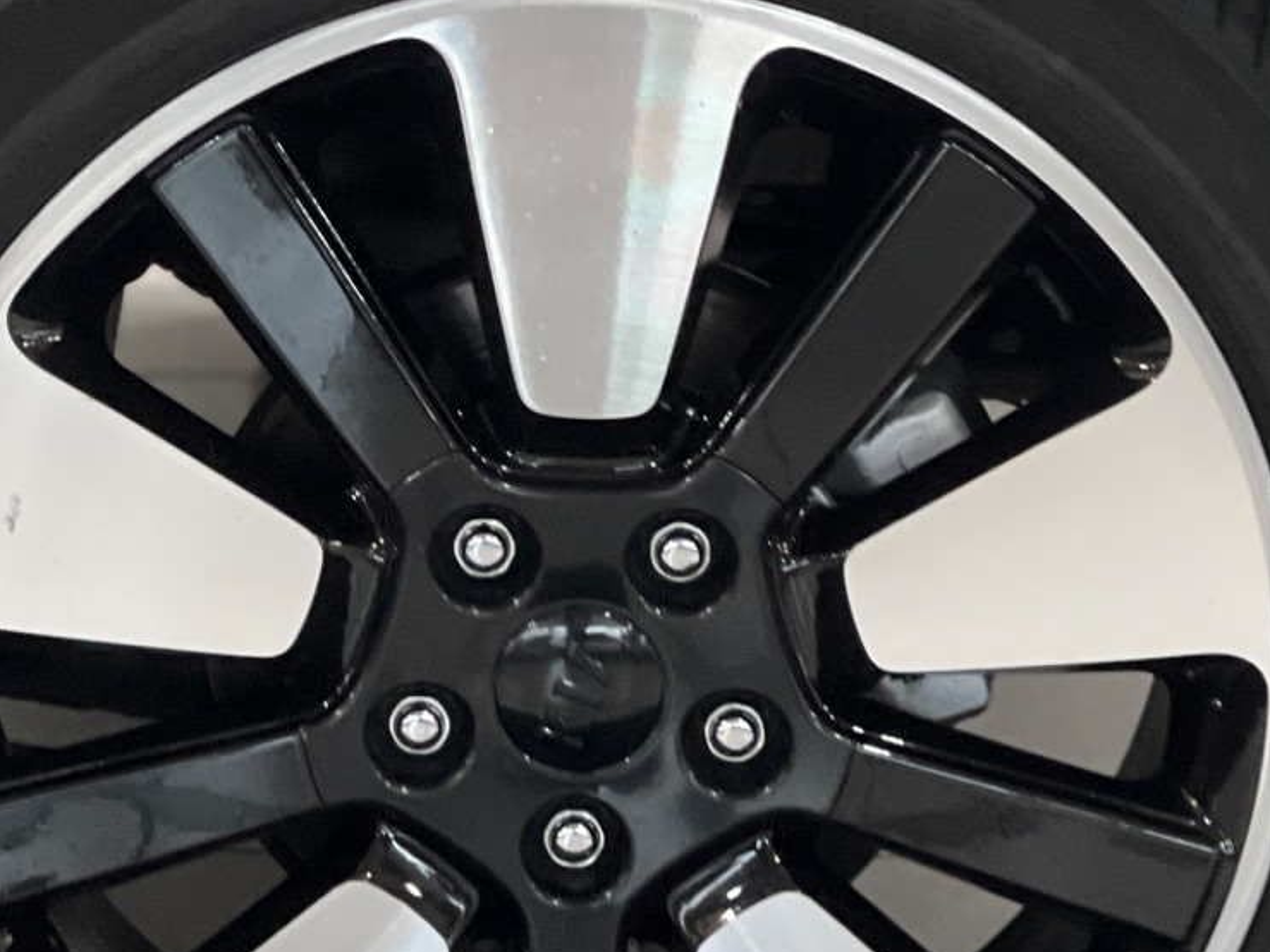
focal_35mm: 200
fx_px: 7336
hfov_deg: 9.9
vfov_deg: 7.4
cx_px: 768
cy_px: 522
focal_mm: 9
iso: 320
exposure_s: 1/30
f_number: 2.8
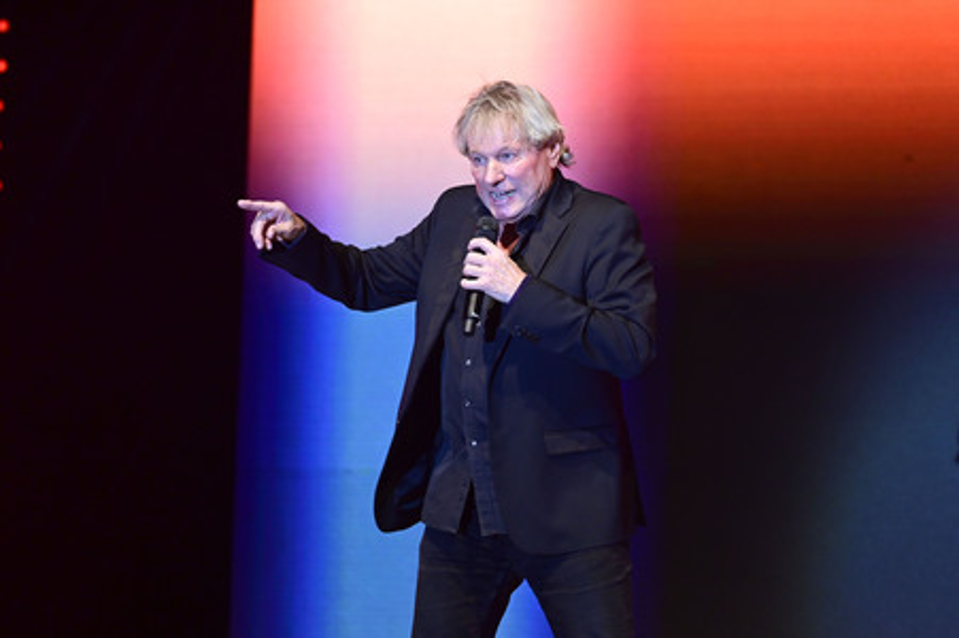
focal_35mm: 200
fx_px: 5324
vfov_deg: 6.9
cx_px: 480
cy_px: 319
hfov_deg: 10.3
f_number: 3.2
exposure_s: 1/200
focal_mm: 200
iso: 2000
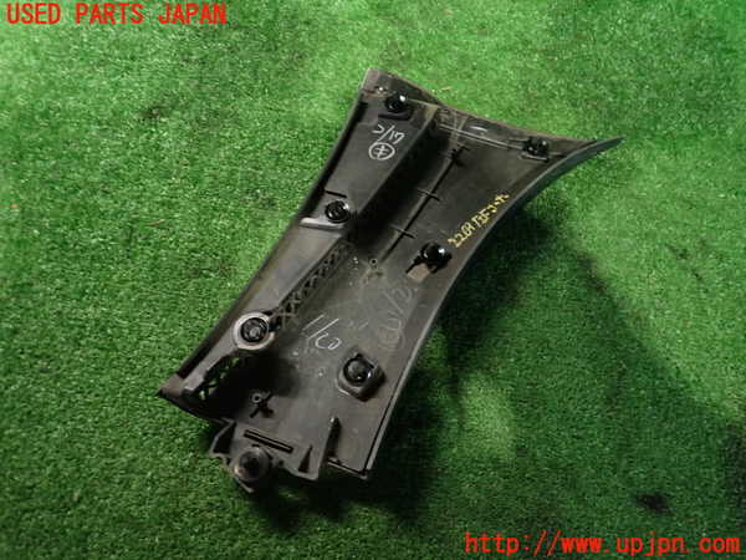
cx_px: 373
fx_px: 539
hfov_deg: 69.4
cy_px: 280
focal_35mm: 25
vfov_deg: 54.9
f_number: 2
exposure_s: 1/30
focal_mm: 4.5
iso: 500
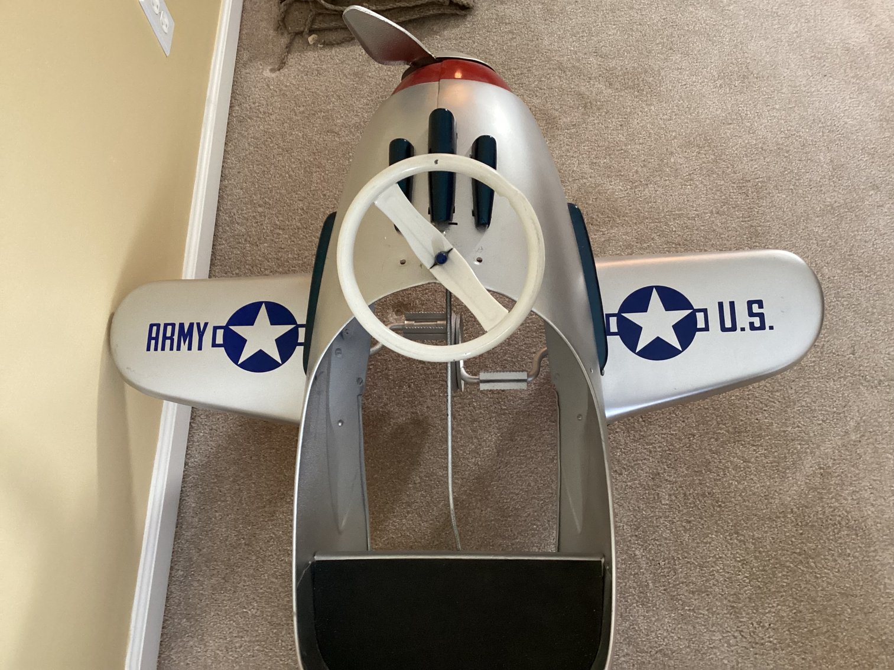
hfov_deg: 58.3
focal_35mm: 31
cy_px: 335
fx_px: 801
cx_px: 447
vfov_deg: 45.4
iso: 400
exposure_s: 1/60
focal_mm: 3.3
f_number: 2.4
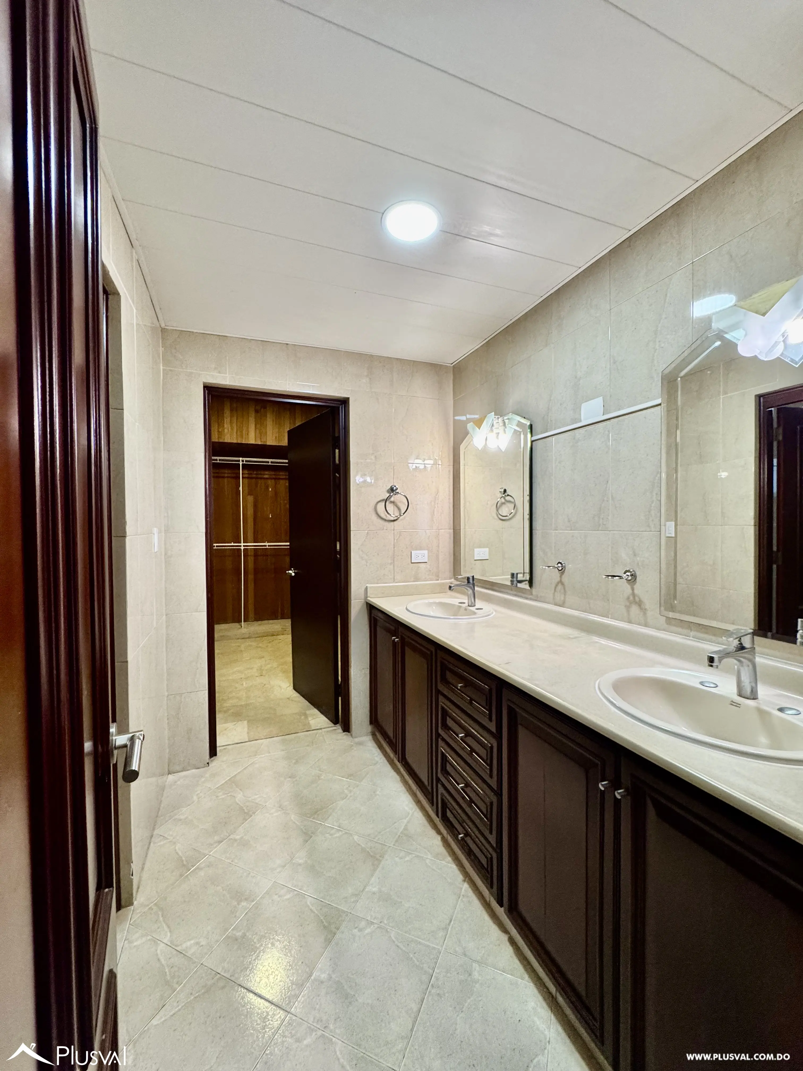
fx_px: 433
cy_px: 536
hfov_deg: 85.7
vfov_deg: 102.1
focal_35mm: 14
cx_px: 402
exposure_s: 1/120
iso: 250
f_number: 2.2
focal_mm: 2.22
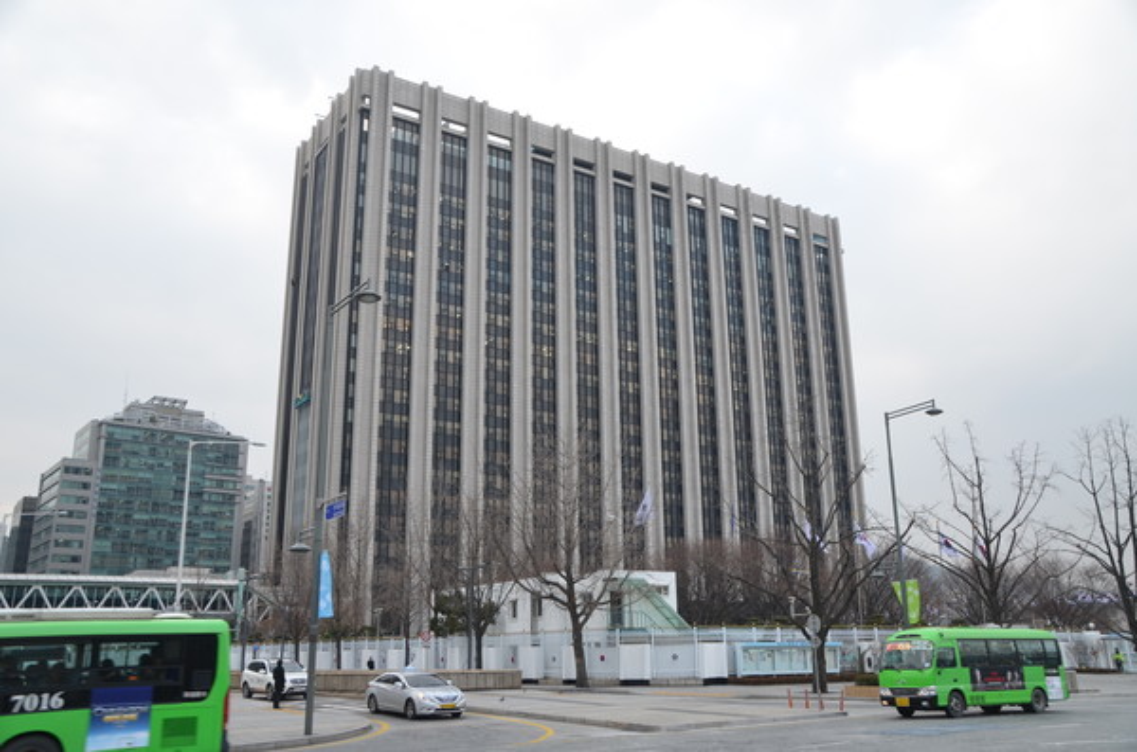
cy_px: 376
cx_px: 568
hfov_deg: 57.3
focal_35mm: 33
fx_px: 1040
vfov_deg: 39.8
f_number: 5.6
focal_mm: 22
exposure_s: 1/125
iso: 200
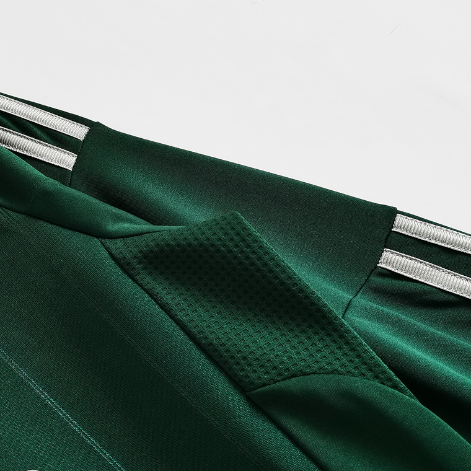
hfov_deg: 30.5
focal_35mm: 56
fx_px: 862
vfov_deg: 30.6
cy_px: 236
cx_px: 196
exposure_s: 1/50
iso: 200
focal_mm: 5.58
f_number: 1.8
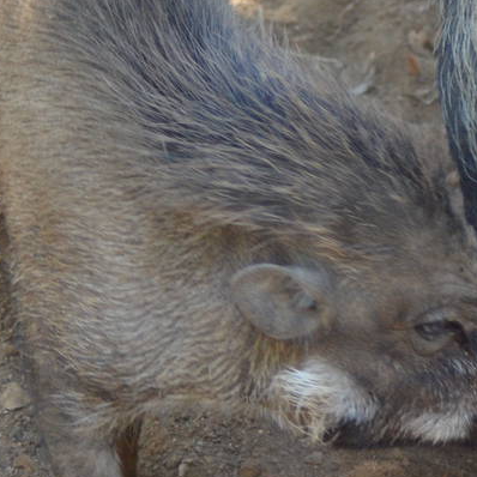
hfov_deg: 4.9
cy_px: 55
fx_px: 5581
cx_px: 423
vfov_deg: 4.9
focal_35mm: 358
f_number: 4
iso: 800
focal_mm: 70
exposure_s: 1/250
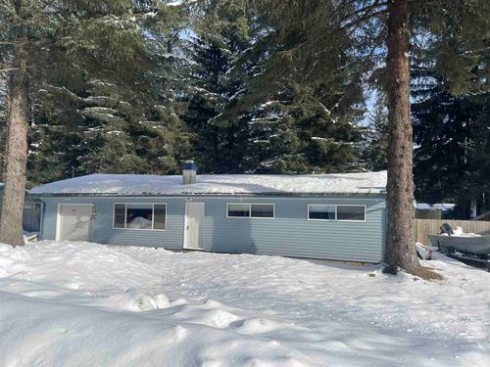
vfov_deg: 54.9
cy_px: 184
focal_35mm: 25
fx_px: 354
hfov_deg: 69.4
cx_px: 245
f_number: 1.6
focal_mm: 5.1
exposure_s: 1/3788
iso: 32
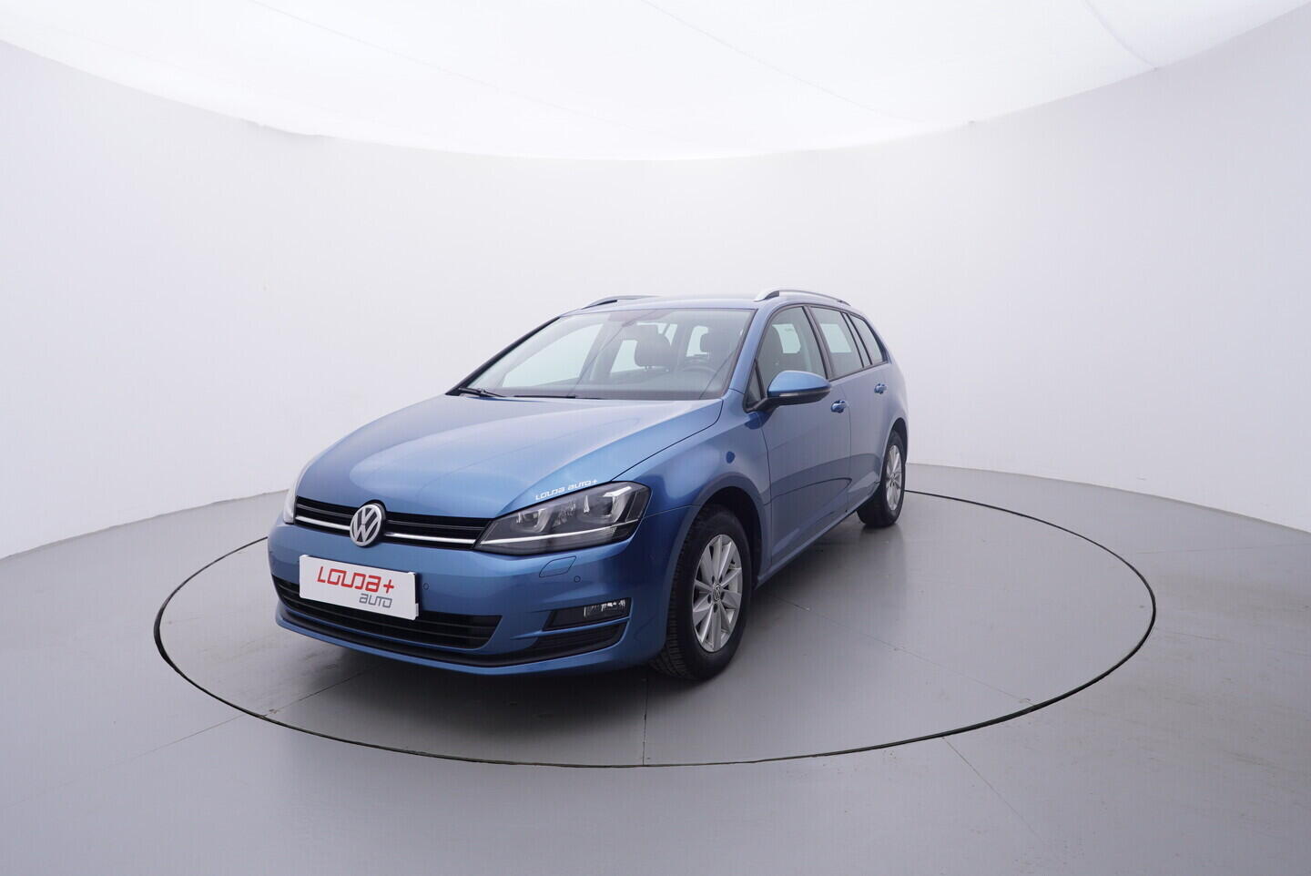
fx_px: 820
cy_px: 438
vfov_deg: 56.2
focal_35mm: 22
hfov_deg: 77.3
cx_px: 656
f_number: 5
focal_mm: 15
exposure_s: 1/80
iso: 200
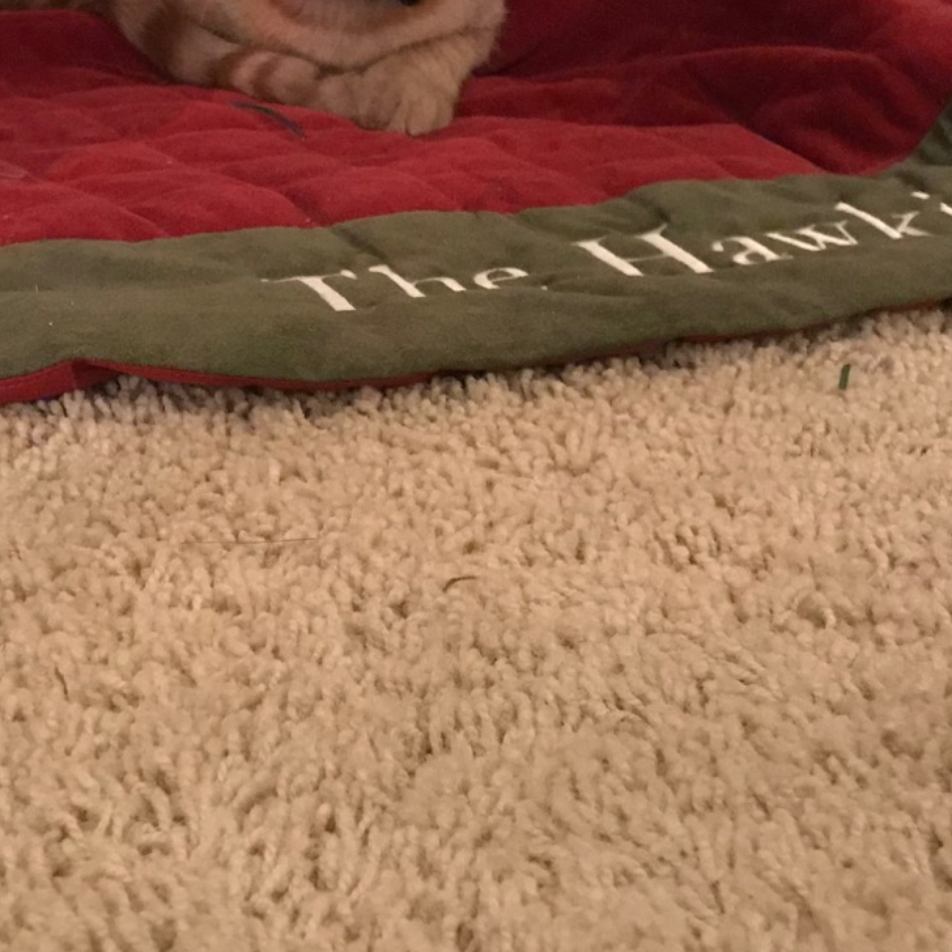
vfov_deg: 25.3
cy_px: 343
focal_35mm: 68
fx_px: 2116
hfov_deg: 25.2
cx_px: 309
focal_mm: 3.99
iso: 125
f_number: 1.8
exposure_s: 1/4
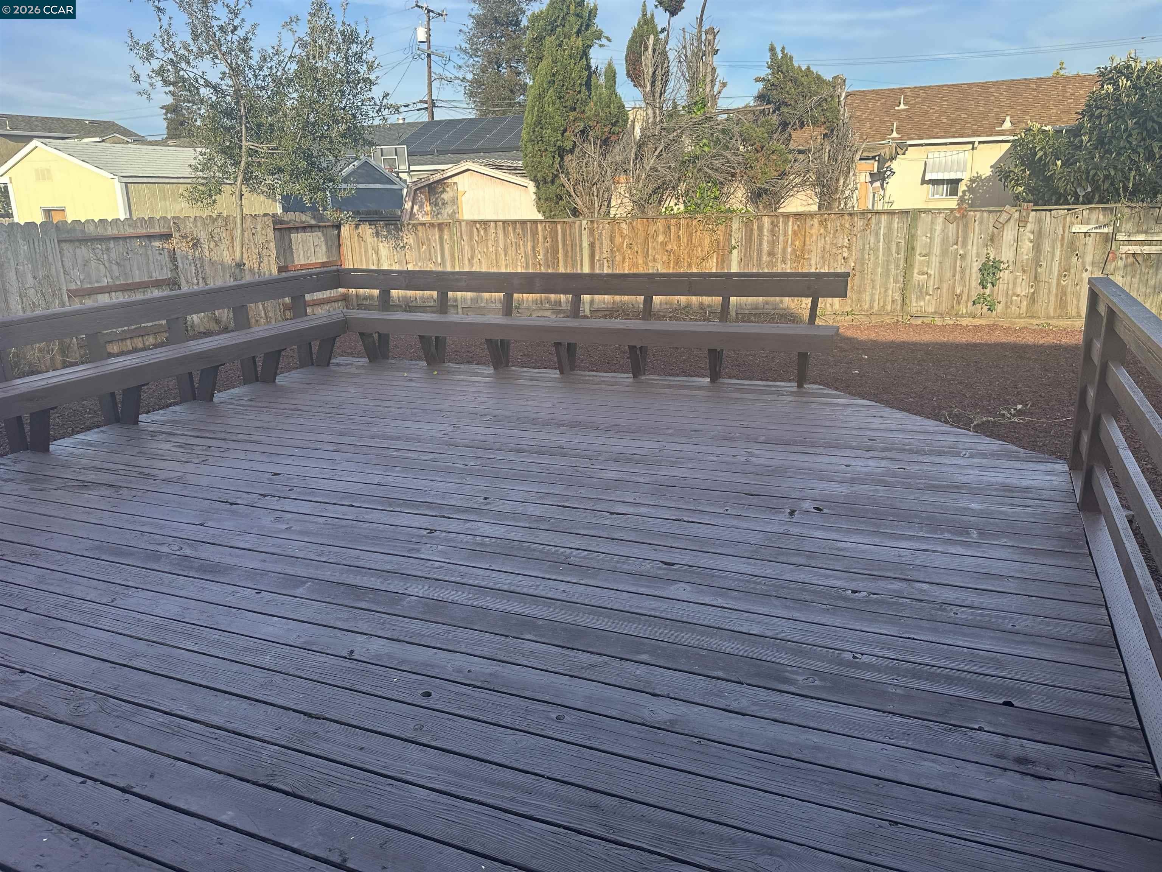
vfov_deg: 56.8
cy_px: 436
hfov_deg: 71.6
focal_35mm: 24
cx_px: 581
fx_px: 806
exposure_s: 1/971
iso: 80
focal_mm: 6.86
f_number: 1.78
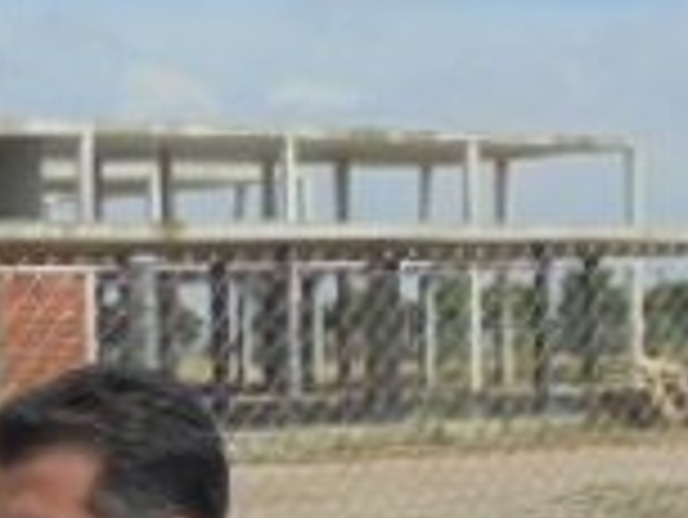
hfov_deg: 15.5
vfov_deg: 12.5
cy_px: 504
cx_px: -333
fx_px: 2327
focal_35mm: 117
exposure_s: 1/160
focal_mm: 4.6
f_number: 11.5
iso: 100
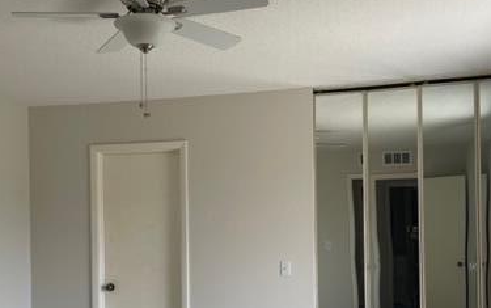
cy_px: 242
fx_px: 629
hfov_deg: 42.5
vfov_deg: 27.0
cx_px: 204
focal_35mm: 47
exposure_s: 1/121
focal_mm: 4.2
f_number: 1.6
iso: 32
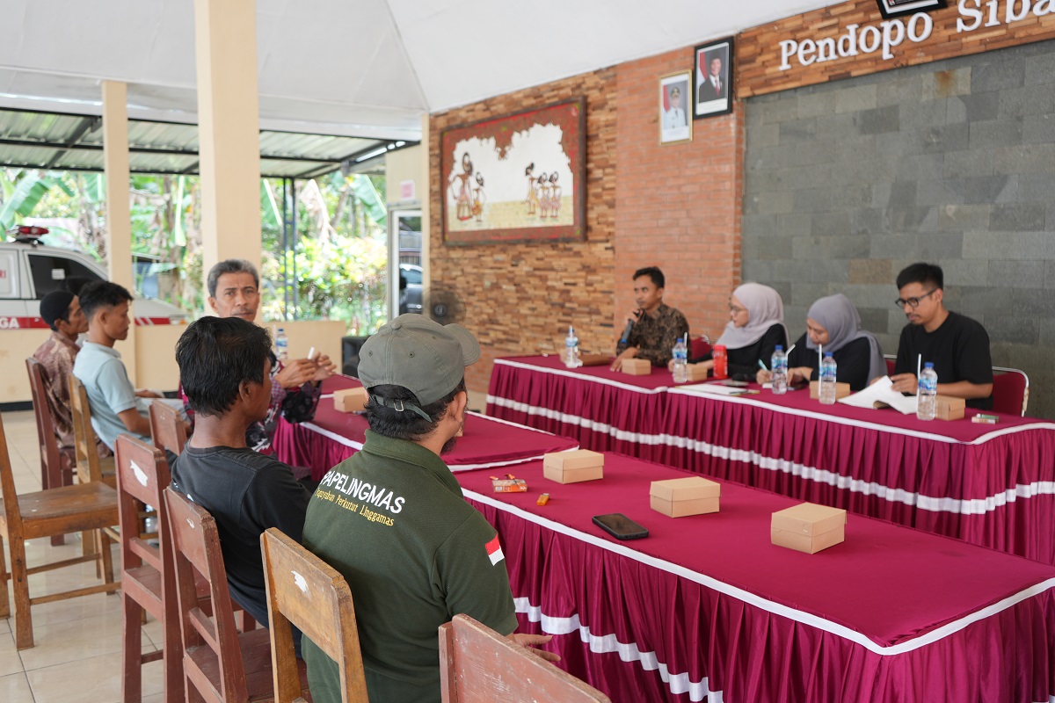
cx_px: 528
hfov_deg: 60.3
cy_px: 352
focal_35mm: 31
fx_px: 908
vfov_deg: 42.3
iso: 100
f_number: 4
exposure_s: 1/40
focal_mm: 31
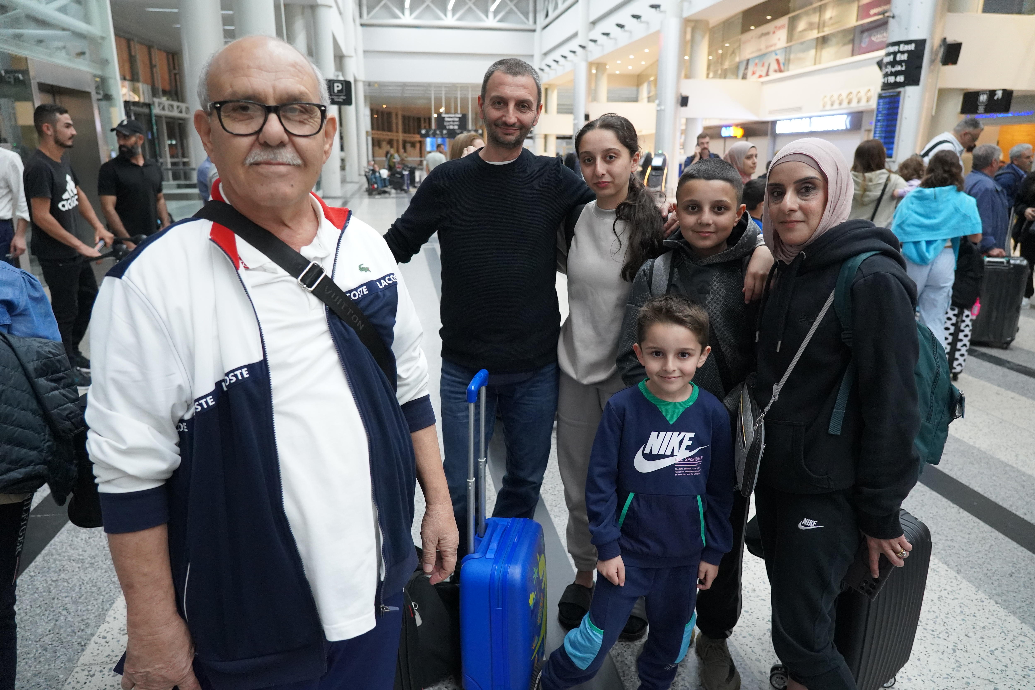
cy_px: 345
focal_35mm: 24
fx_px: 690
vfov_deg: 53.1
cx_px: 518
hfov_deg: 73.7
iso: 6400
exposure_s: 1/160
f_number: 4
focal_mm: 24
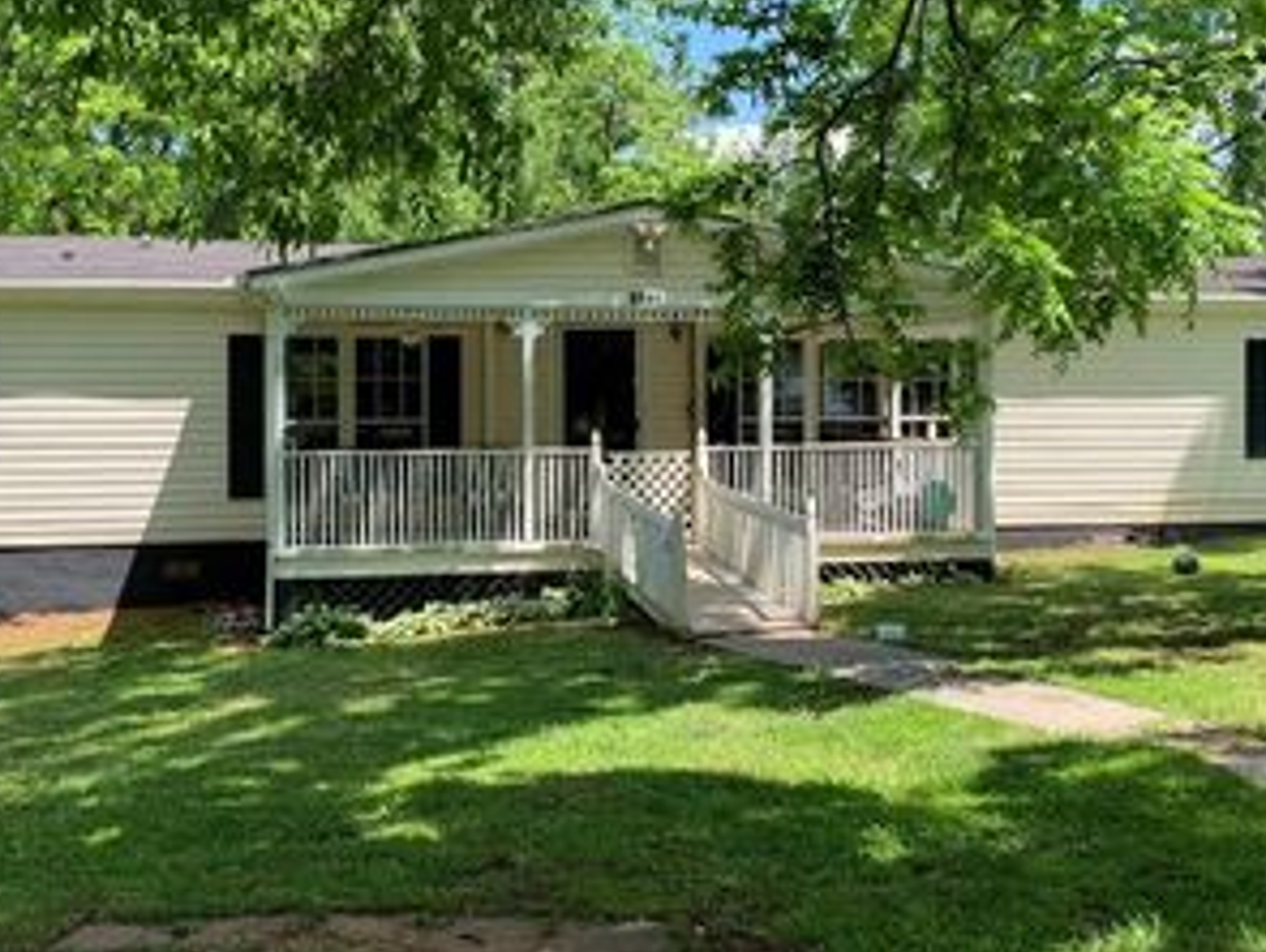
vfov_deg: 32.9
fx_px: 1611
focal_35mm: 44
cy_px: 427
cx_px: 592
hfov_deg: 42.9
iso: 25
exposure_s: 1/570
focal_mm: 4.25
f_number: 1.8
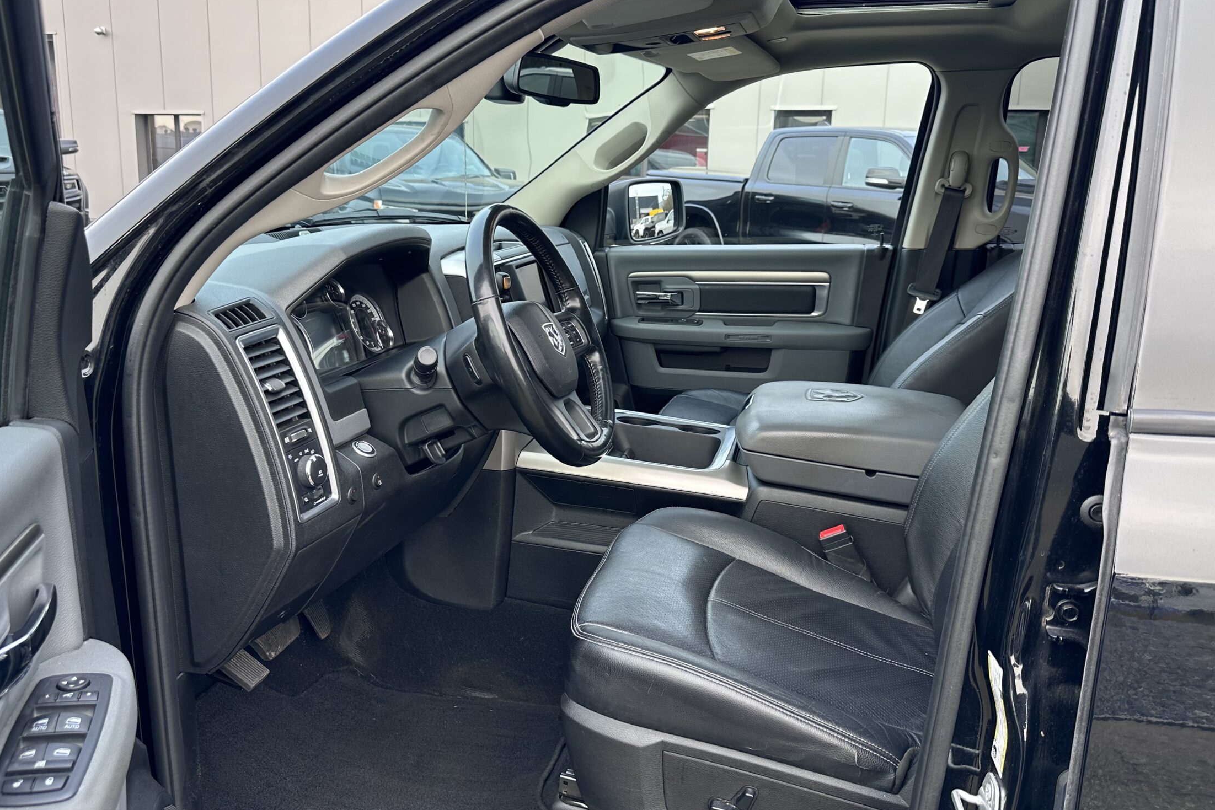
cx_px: 589
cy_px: 376
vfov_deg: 44.9
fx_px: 979
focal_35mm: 29
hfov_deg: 63.6
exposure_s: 1/121
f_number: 1.78
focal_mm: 6.86
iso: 64
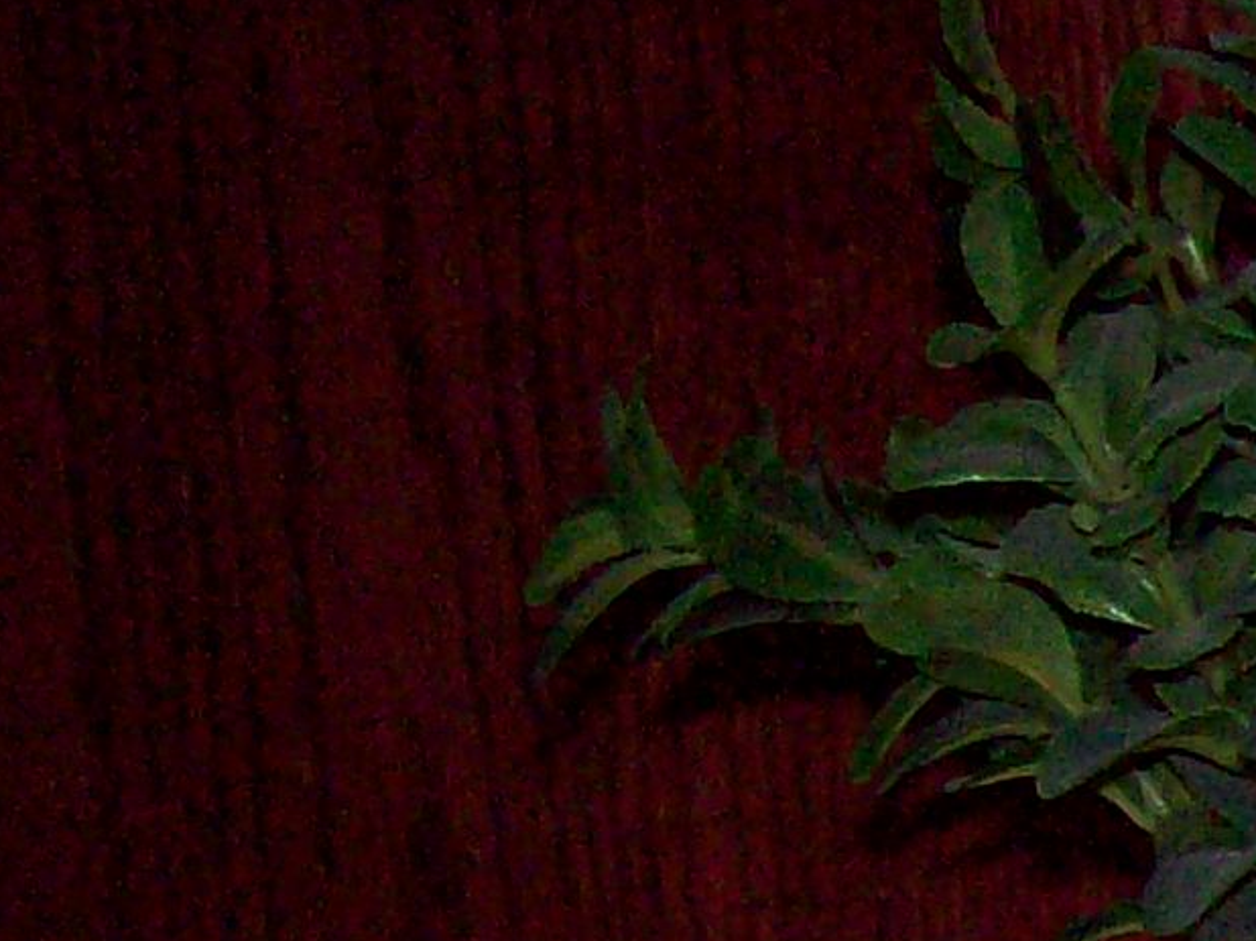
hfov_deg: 10.6
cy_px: 1829
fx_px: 6021
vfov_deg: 8.5
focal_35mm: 166
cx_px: 2723
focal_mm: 6
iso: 140
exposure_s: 1/64
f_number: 2.7
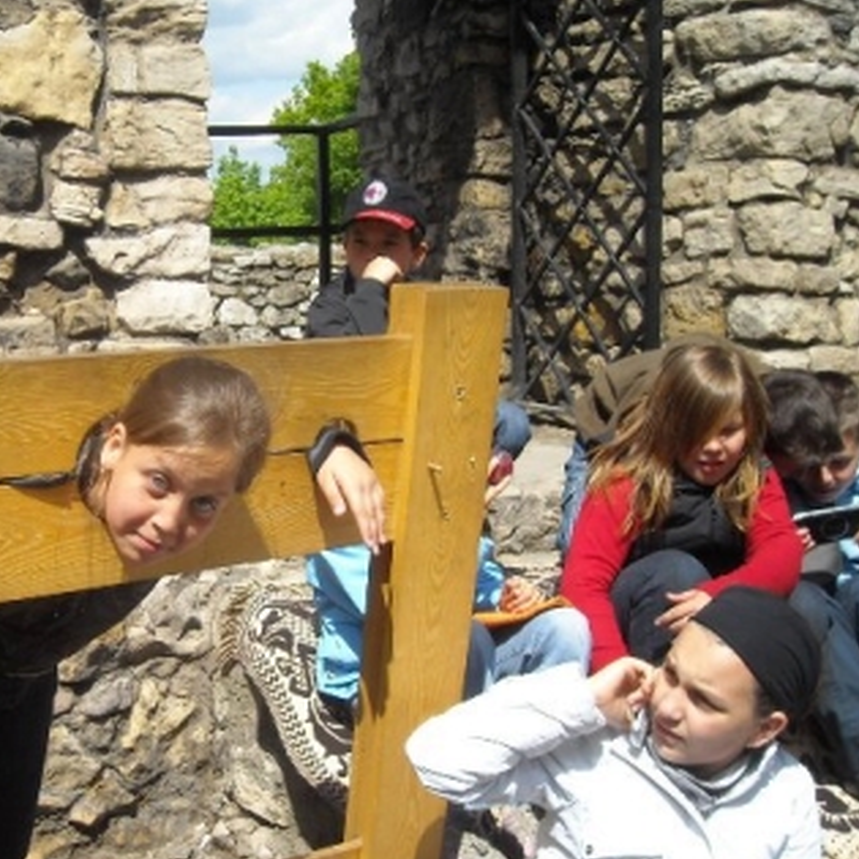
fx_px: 1460
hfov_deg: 31.8
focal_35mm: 52
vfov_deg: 32.7
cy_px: 506
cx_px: 153
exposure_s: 1/201
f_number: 5.6
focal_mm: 5.7
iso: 64
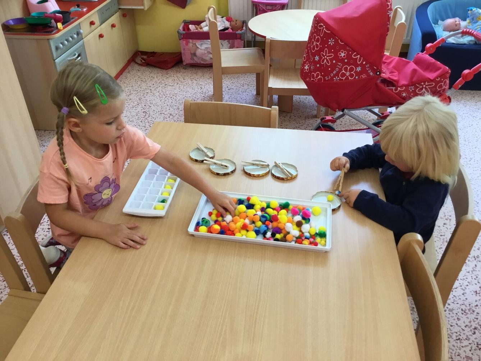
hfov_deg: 58.3
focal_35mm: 31
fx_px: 431
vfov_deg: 45.5
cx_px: 240
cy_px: 180
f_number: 2.4
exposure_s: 1/33
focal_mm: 3.3
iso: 40
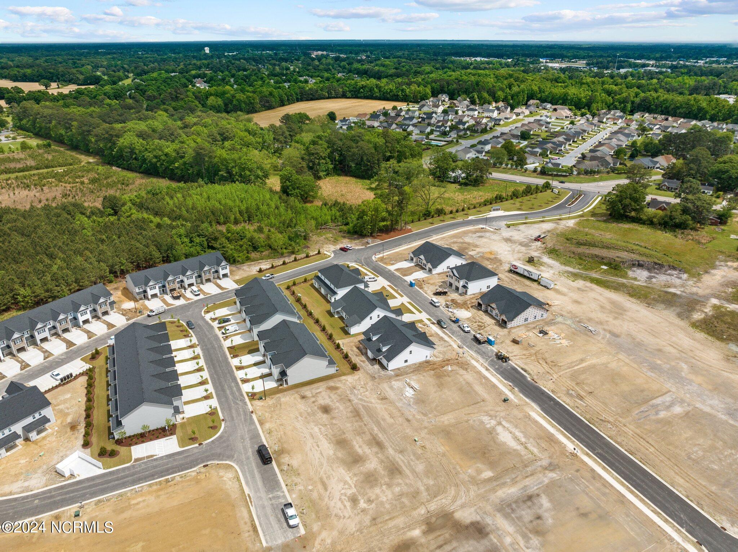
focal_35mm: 24
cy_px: 276
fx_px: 511
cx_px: 369
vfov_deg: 56.8
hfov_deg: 71.6
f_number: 2.8
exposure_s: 1/2500
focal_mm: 12.29
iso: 100
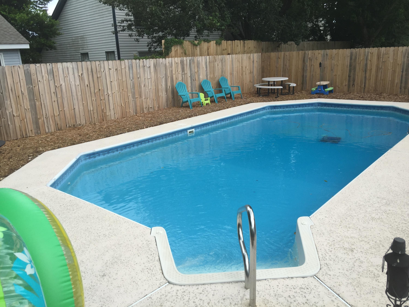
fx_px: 343
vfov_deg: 48.2
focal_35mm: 29
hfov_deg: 61.7
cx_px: 204
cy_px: 154
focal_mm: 4.15
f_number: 2.2
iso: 32
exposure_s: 1/1041
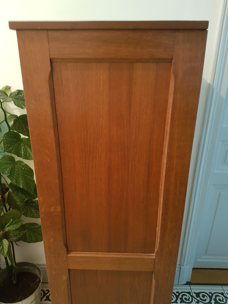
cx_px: 114
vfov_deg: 67.3
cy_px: 152
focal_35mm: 26
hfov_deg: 53.1
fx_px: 228
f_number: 1.7
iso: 250
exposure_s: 1/10
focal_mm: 4.2
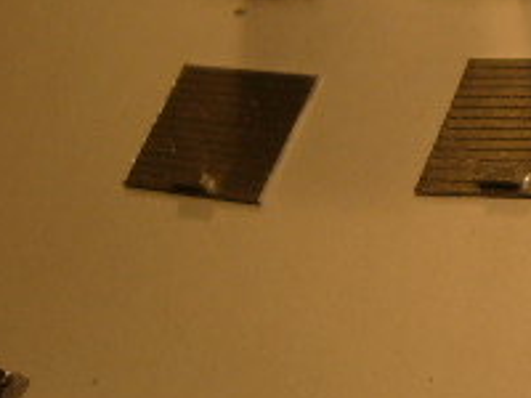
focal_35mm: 112
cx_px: 836
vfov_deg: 13.1
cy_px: 32
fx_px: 1718
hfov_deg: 15.9
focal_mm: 5.8
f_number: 2.8
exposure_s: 1/125
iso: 80
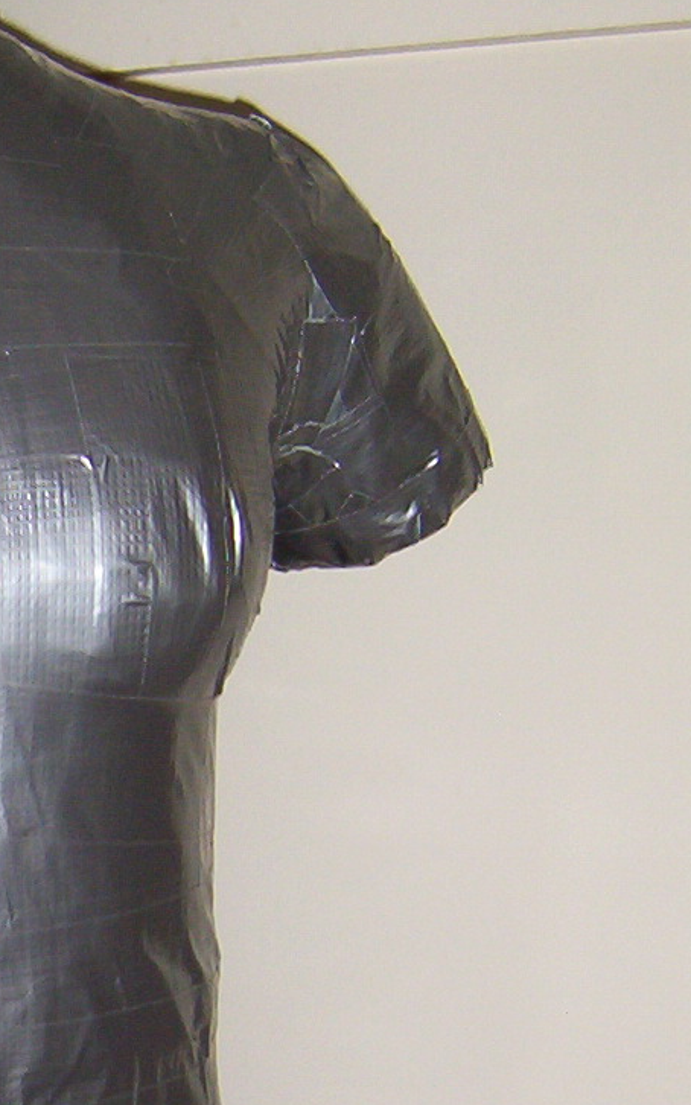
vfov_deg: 23.8
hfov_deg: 14.5
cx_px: -236
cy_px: 868
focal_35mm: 86
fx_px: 2590
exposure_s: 1/30
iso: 140
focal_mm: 5.54
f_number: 2.76
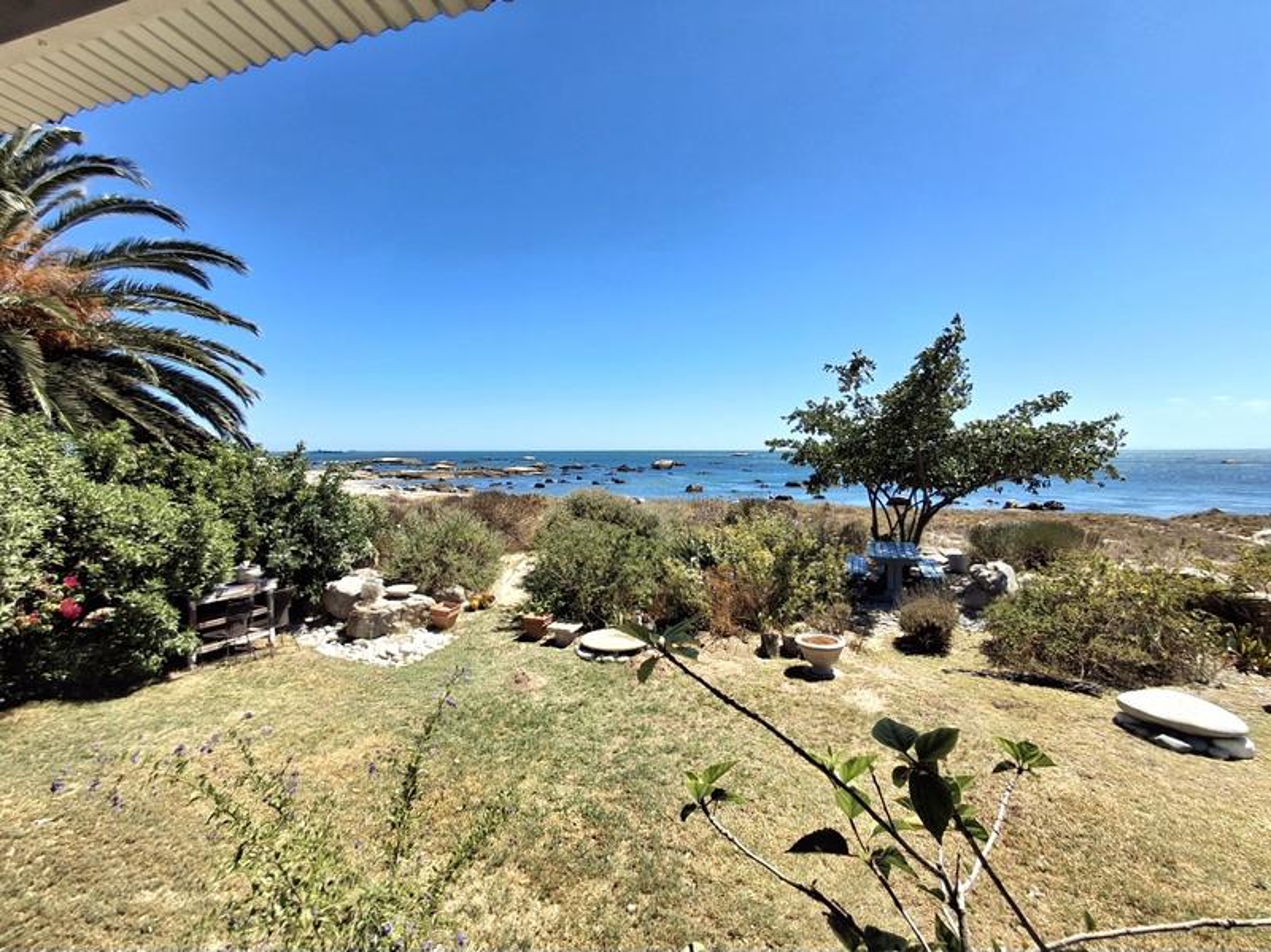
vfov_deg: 78.0
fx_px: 587
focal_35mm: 16
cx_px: 636
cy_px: 476
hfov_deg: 94.5
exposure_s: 1/1667
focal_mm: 1.64
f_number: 2.2
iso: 40
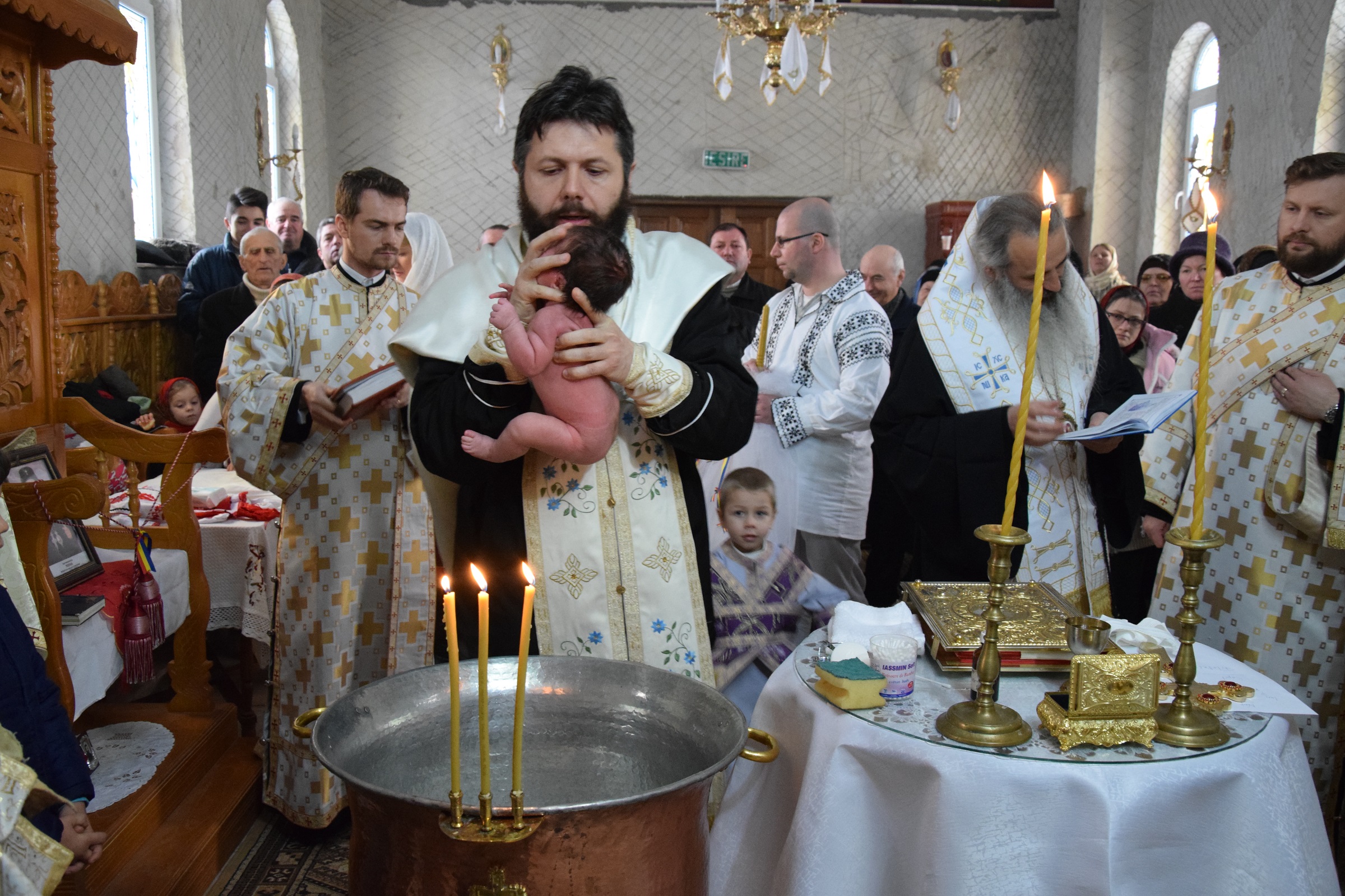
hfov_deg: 57.2
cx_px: 672
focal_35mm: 33
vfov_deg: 40.0
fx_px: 1233
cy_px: 448
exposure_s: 1/60
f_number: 5
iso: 3200
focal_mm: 22
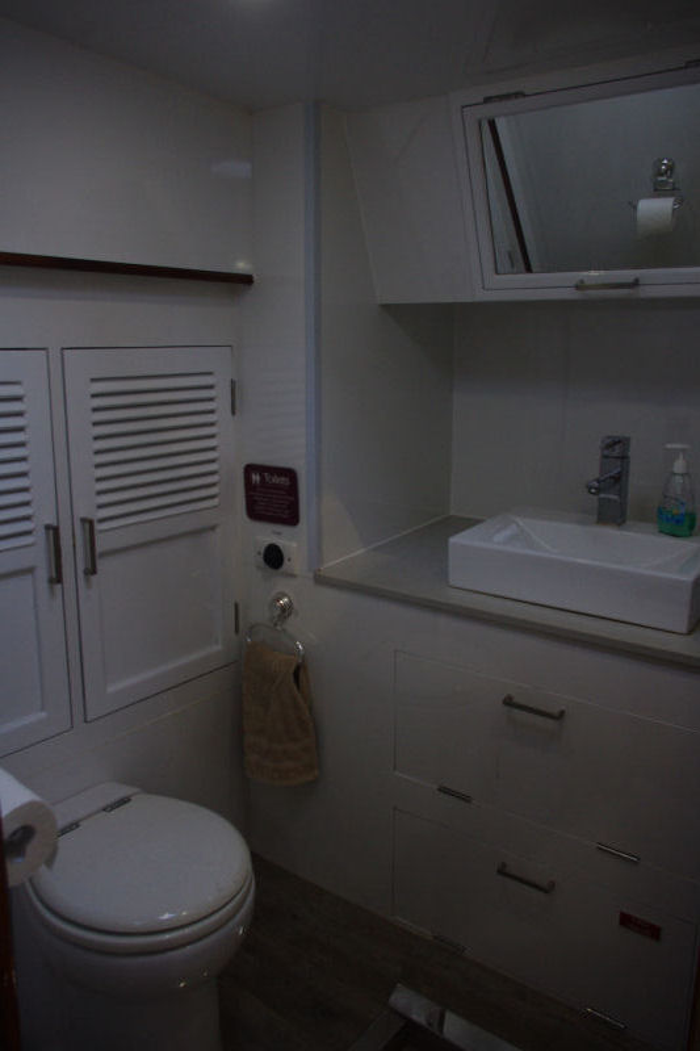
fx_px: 788
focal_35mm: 27
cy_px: 526
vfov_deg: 67.4
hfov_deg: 47.9
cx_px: 350
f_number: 5
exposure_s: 1/40
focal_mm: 18
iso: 800
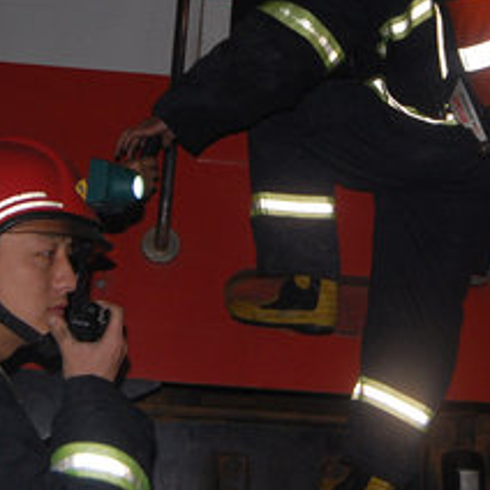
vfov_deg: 23.4
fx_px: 1153
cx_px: 284
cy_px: 47
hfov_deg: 24.0
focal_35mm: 72
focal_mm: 20
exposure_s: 1/60
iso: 400
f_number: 3.8
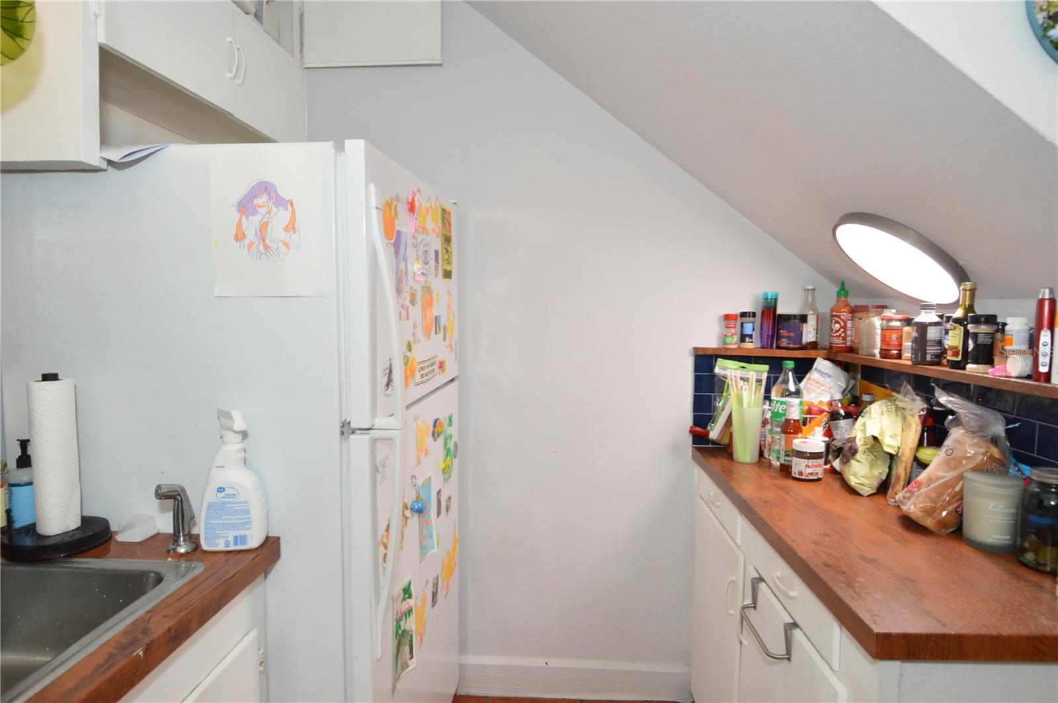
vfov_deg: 67.3
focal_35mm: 18
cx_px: 529
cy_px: 352
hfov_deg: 90.1
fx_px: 528
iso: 400
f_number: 5
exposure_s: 1/100
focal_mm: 12
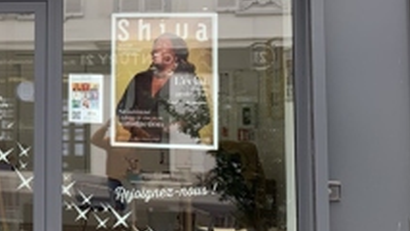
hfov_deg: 32.4
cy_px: 69
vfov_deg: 20.0
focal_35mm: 60
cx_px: 12
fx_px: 653
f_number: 1.8
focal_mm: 4.2
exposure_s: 1/144
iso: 25
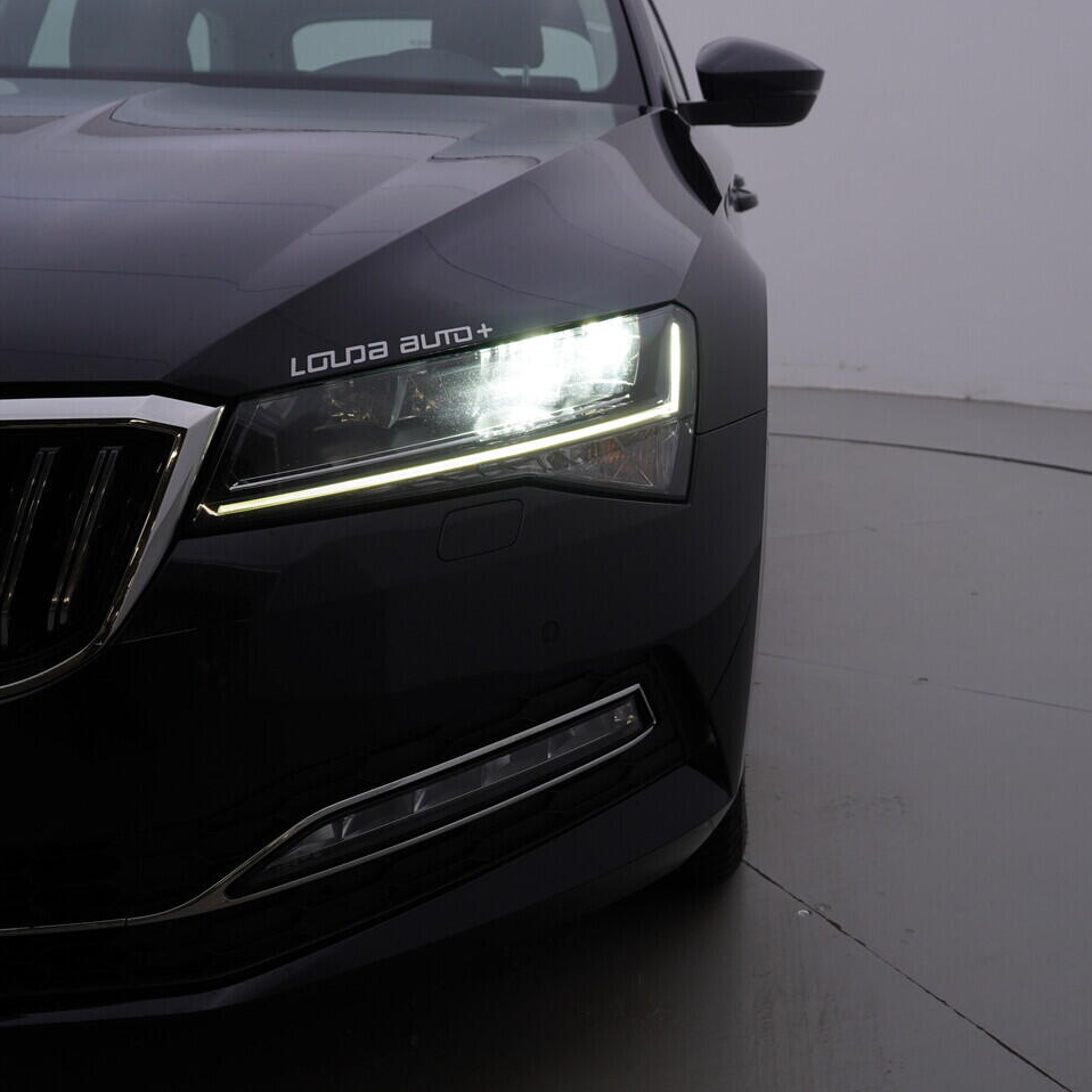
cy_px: 546
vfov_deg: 36.8
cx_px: 773
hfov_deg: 36.2
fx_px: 1642
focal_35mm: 46
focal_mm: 24
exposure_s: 1/125
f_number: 5.6
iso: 125
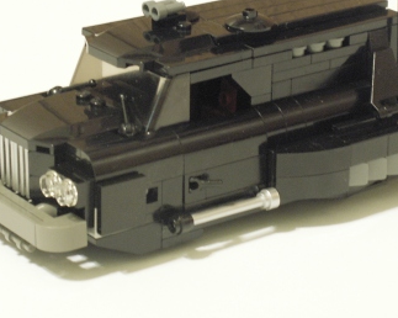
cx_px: 219
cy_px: 123
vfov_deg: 10.6
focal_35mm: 145
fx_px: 1707
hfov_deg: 13.3
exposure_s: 1.6
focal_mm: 12.51
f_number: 3.2
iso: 100
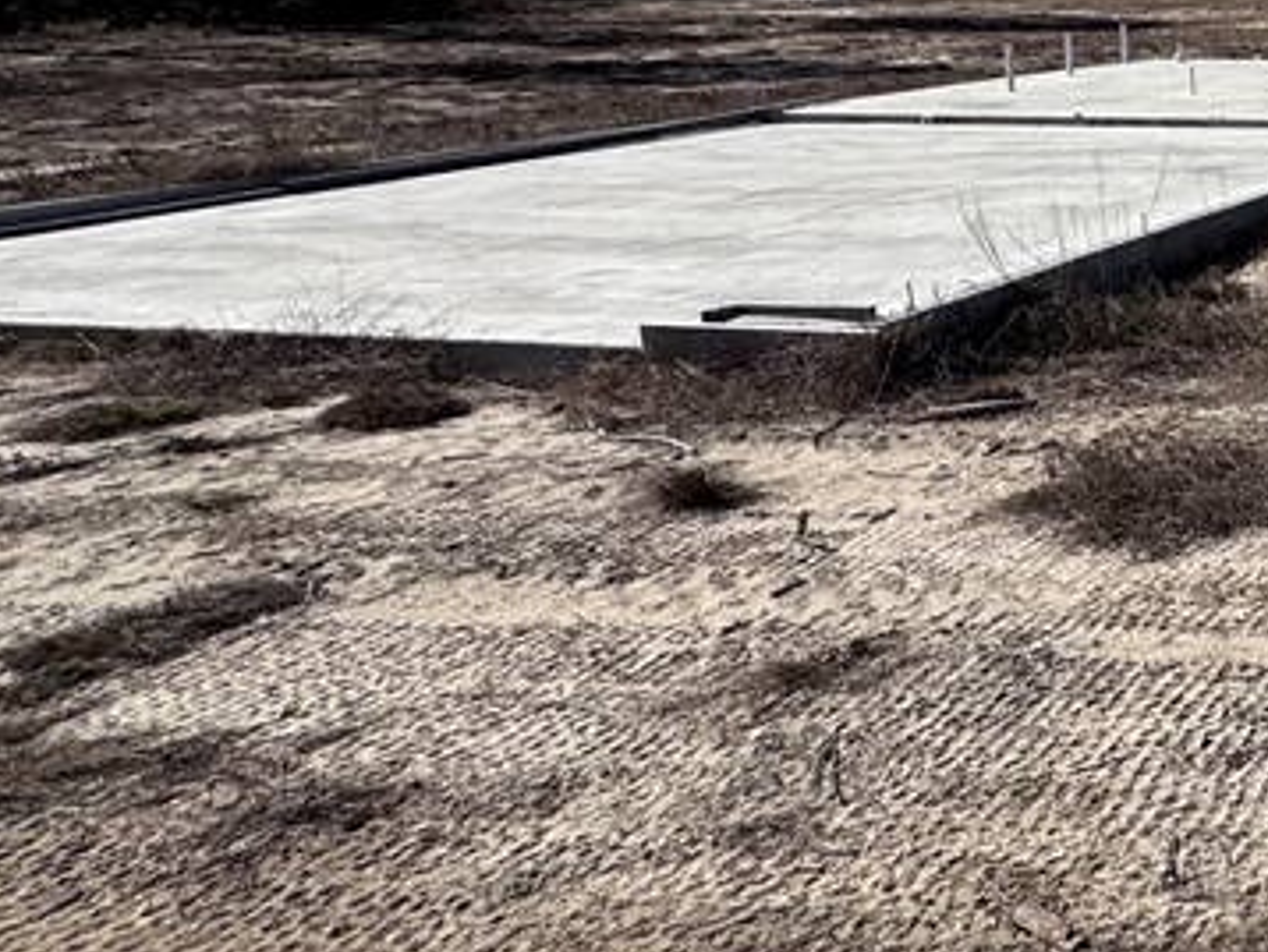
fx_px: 1466
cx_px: 1746
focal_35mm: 40
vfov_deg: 34.3
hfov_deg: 31.9
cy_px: 124
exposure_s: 1/3546
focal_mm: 2.22
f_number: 2.2
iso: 50
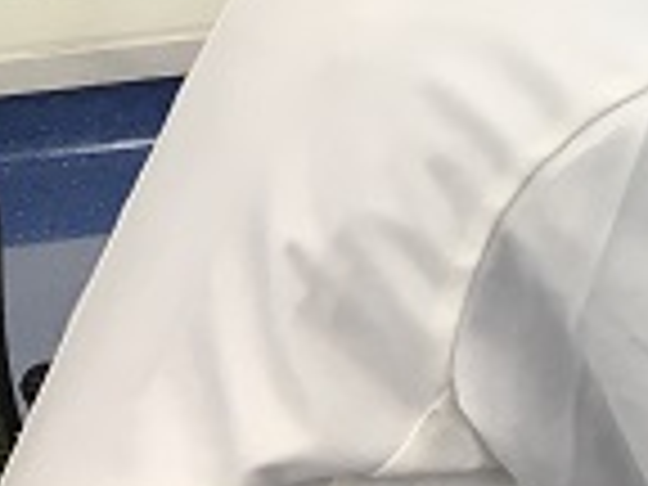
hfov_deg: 14.3
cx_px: 1184
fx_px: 2265
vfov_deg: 12.1
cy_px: -22
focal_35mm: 121
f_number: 2.2
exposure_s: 1/33
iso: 25
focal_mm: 4.15
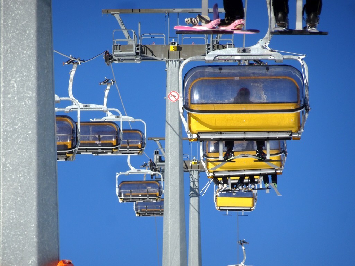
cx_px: 178
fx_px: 4369
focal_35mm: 426
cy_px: 133
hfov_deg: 4.7
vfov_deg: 3.5
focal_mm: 72.78
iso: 80
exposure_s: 1/640
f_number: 6.3
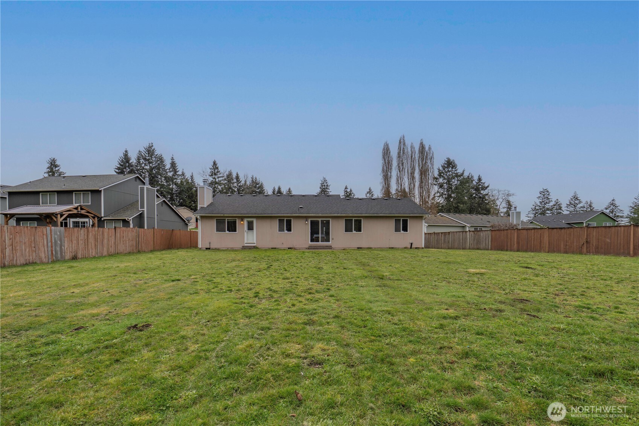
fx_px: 266
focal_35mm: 15
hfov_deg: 100.4
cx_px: 320
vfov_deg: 77.3
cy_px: 213
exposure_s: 1/160
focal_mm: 10
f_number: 9
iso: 100
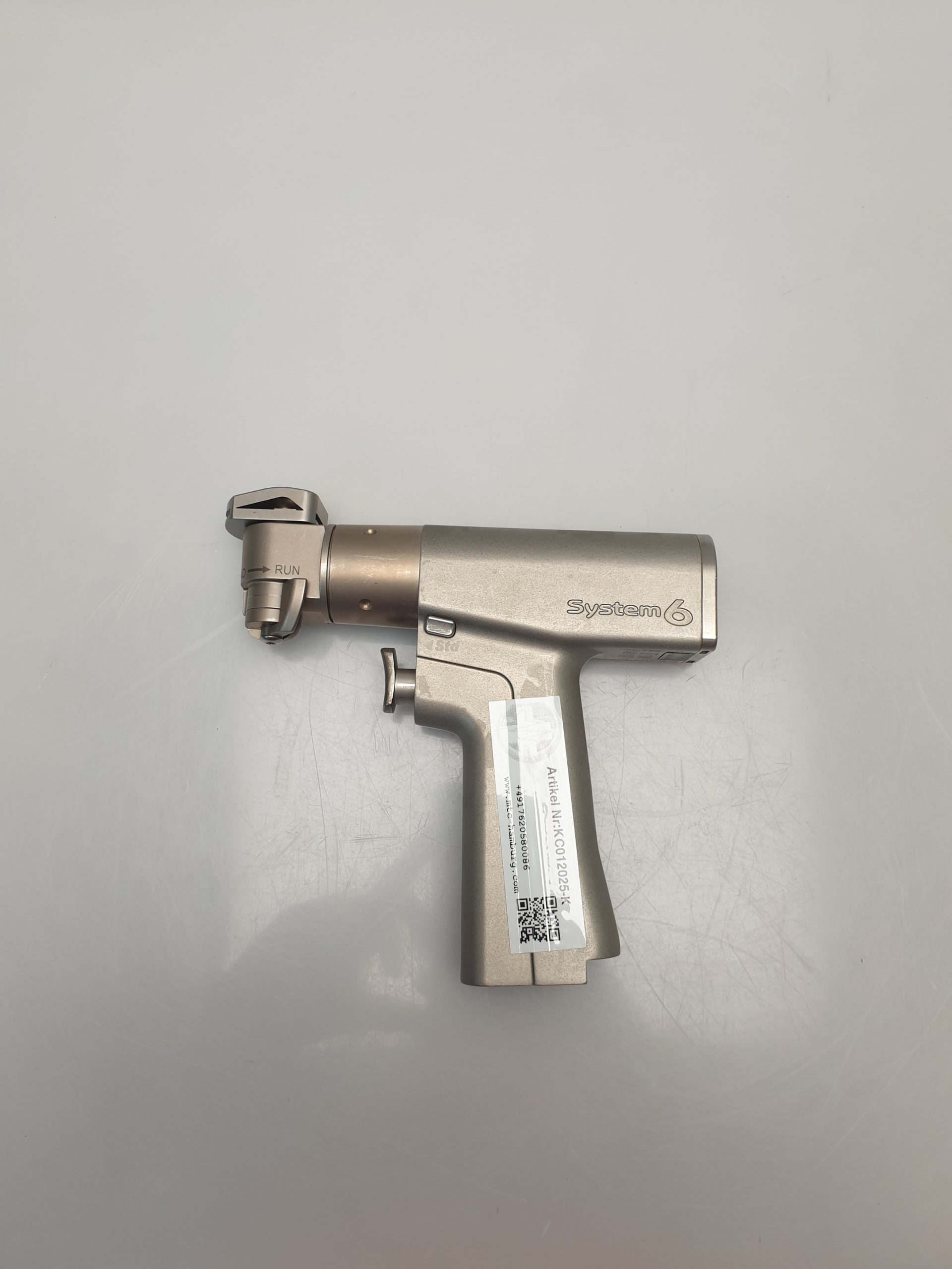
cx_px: 476
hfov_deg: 53.1
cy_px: 634
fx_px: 953
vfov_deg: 67.3
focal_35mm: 26
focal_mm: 4.3
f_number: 2.4
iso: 50
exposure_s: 1/50
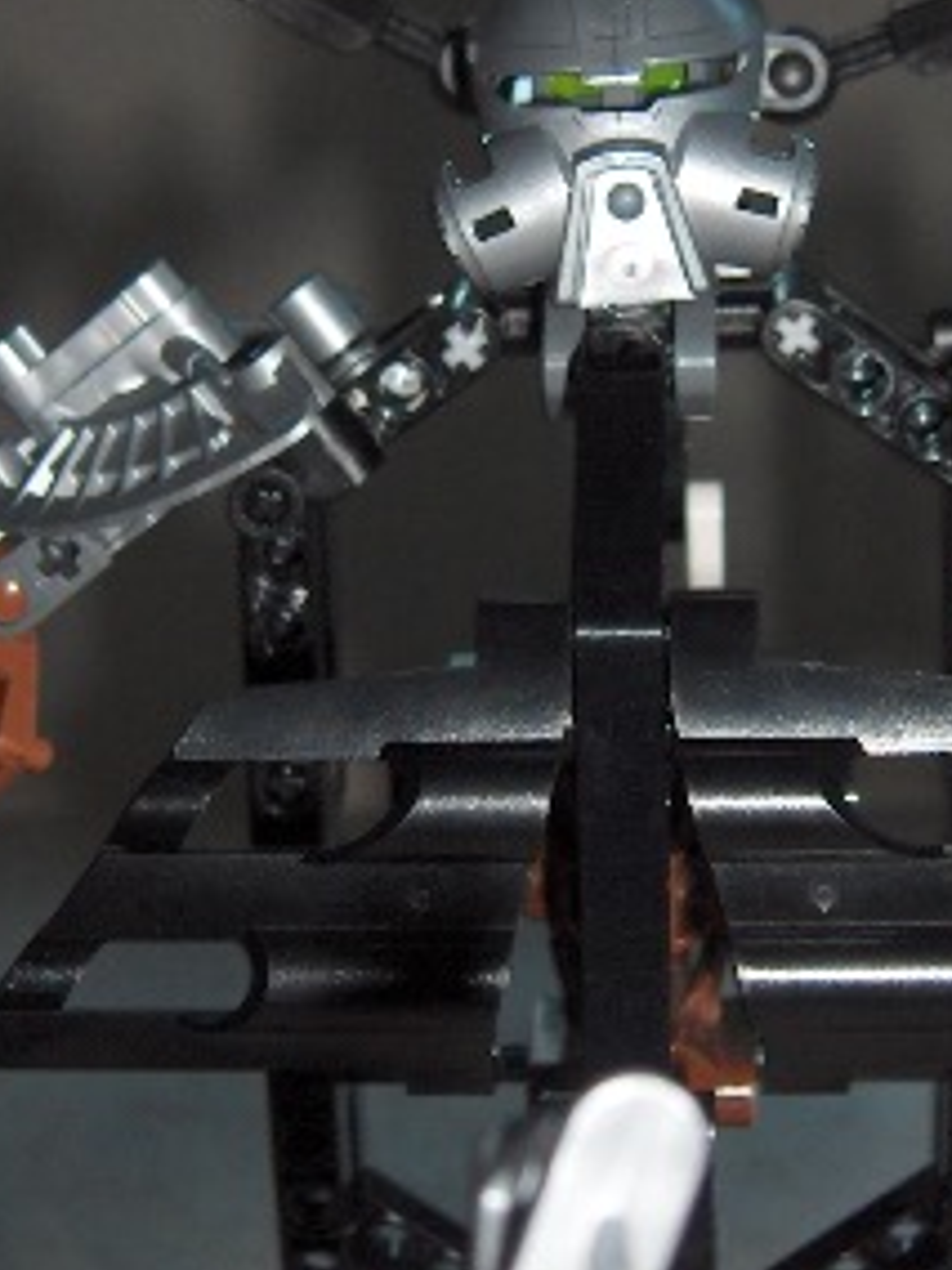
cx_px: 514
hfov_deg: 16.8
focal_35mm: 88
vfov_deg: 22.2
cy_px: 559
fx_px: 3227
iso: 100
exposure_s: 1/60
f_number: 2.8
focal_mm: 8
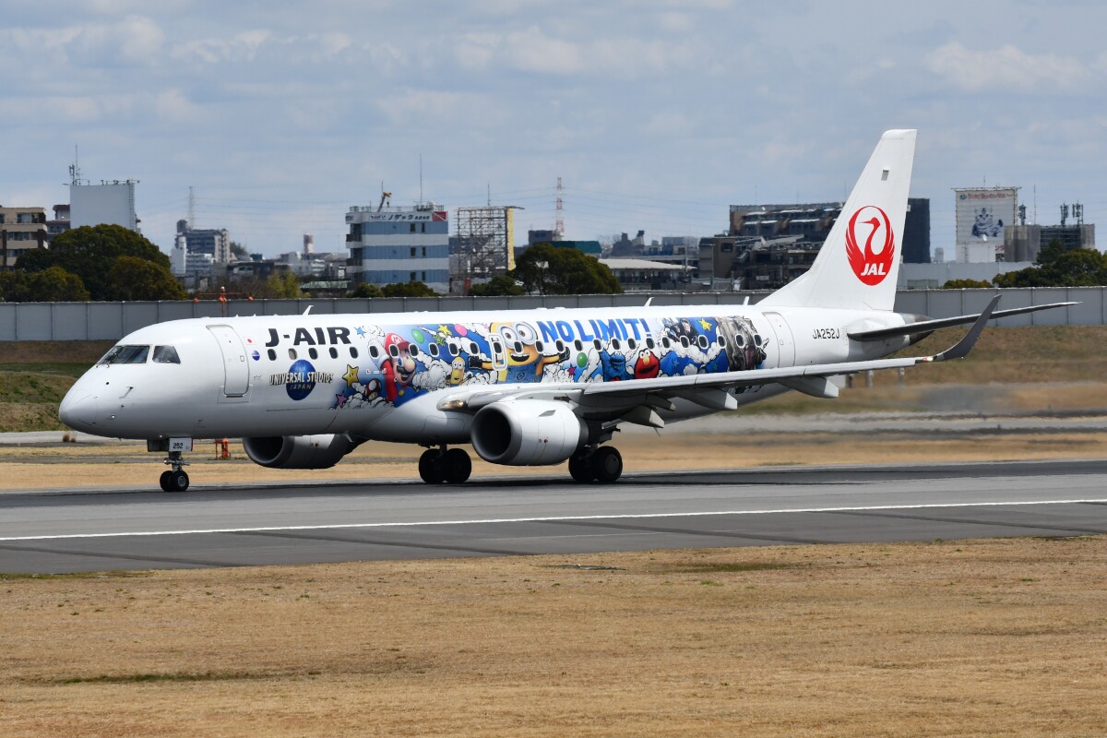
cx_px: 554
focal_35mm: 247
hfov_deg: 8.3
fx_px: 7595
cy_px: 369
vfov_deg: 5.6
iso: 125
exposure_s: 1/1000
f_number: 10
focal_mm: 165
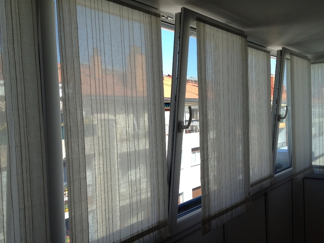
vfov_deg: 35.9
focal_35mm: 40
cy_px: 131
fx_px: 374
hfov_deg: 46.8
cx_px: 158
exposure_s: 1/593
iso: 64
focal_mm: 4.28
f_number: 2.4
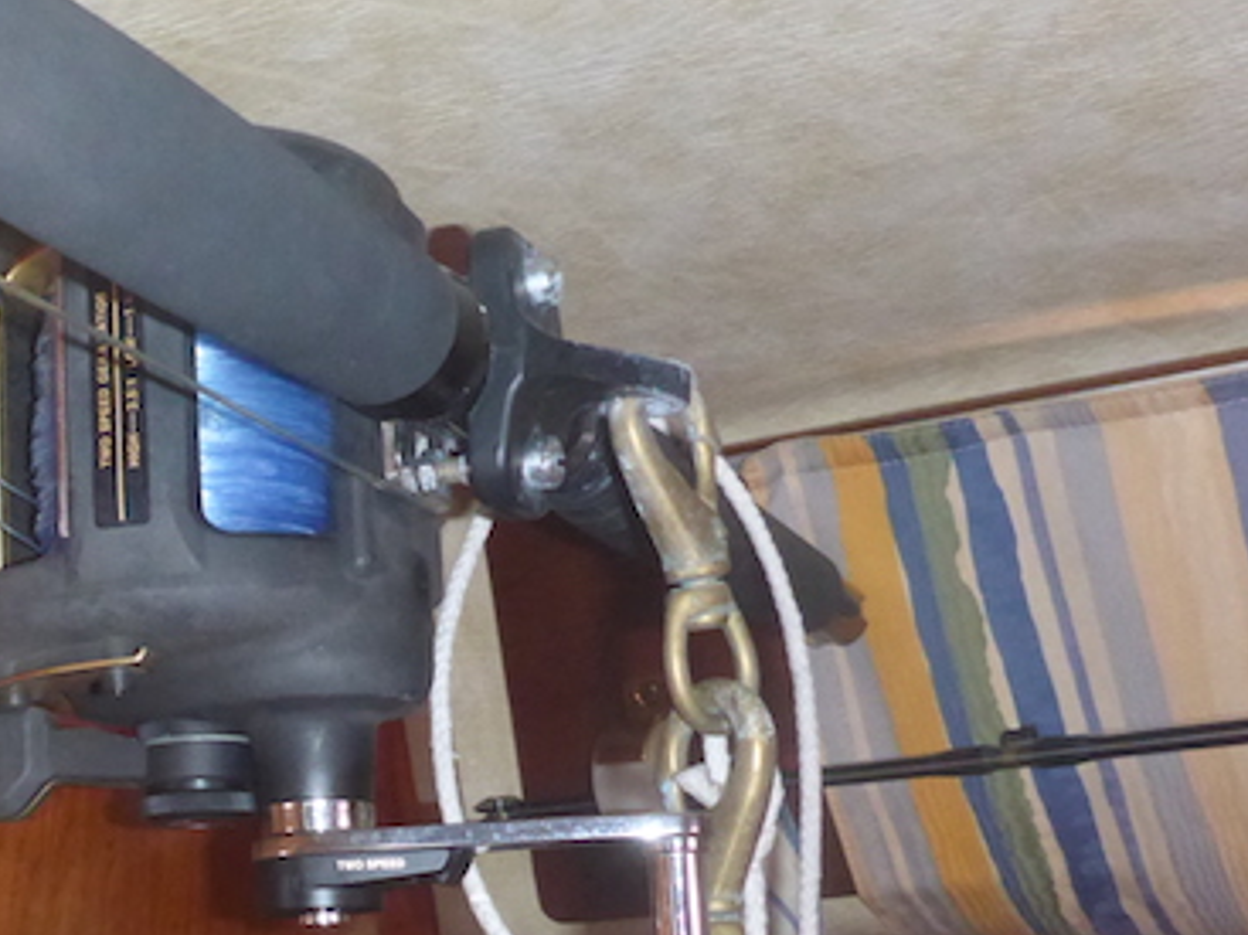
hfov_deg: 29.3
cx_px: -37
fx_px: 2198
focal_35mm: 61
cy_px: 721
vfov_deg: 23.7
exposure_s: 1/125
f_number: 3.3
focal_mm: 4.9
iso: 800
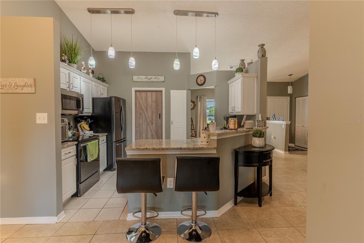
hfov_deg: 93.3
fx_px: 172
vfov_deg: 70.4
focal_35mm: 17
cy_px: 122
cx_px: 182
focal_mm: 17
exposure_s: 1/40
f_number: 8
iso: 100
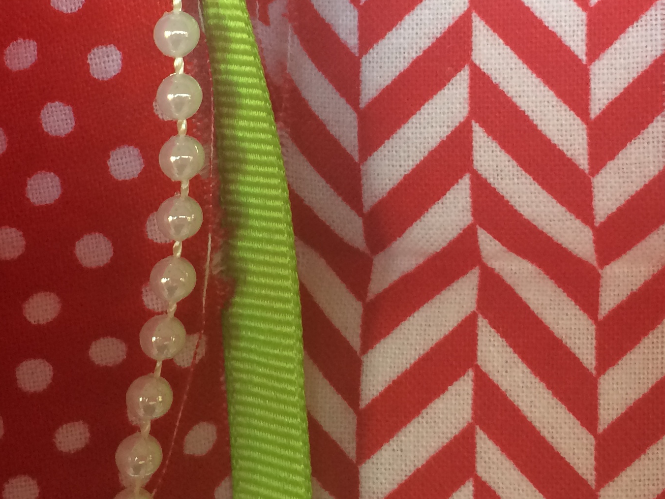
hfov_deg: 27.8
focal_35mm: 70
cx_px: 336
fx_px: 1345
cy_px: 90
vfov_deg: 20.7
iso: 80
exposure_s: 1/30
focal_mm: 4.15
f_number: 2.2
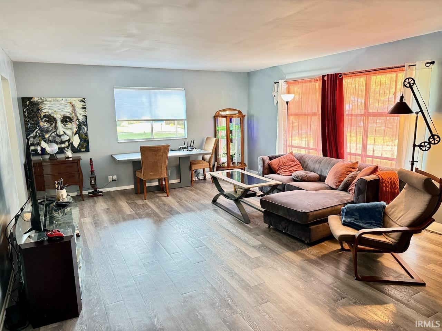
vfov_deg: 56.8
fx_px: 306
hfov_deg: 71.6
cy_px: 166
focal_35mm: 24
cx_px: 221
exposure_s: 1/40
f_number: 1.78
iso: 640
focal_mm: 6.76
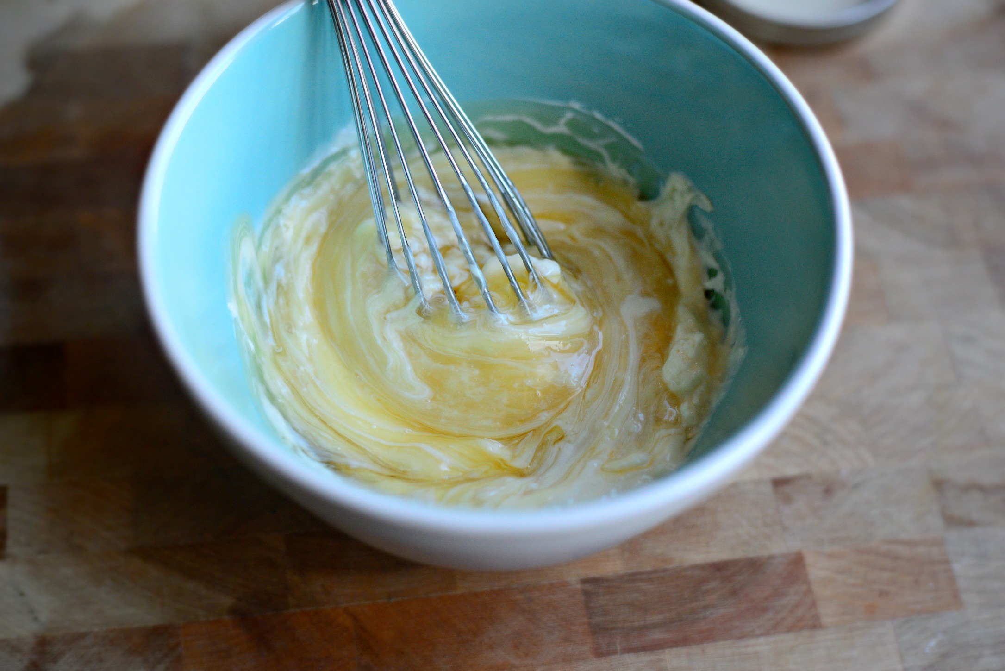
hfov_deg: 39.6
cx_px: 502
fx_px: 1396
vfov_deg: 27.0
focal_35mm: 50
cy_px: 336
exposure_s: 1/500
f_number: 2.8
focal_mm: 50
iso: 1600
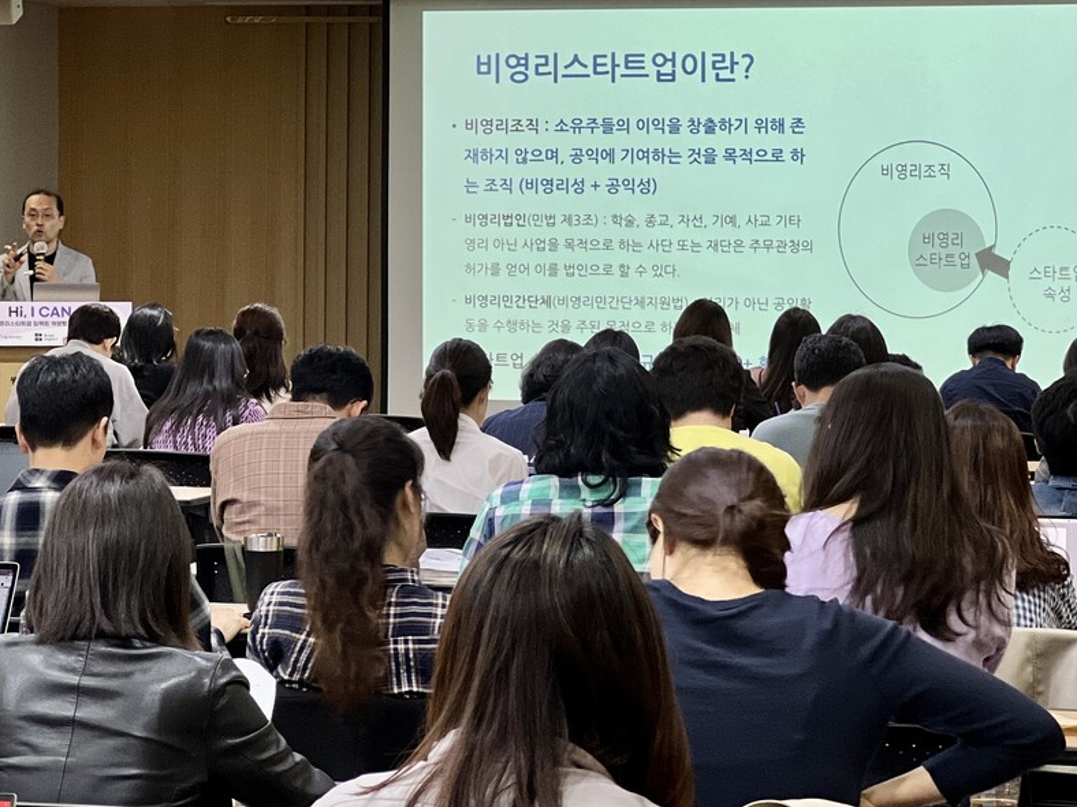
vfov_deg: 11.9
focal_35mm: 125
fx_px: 3889
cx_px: 529
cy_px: 320
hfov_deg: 15.8
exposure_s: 1/40
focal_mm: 9
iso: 200
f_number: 2.8
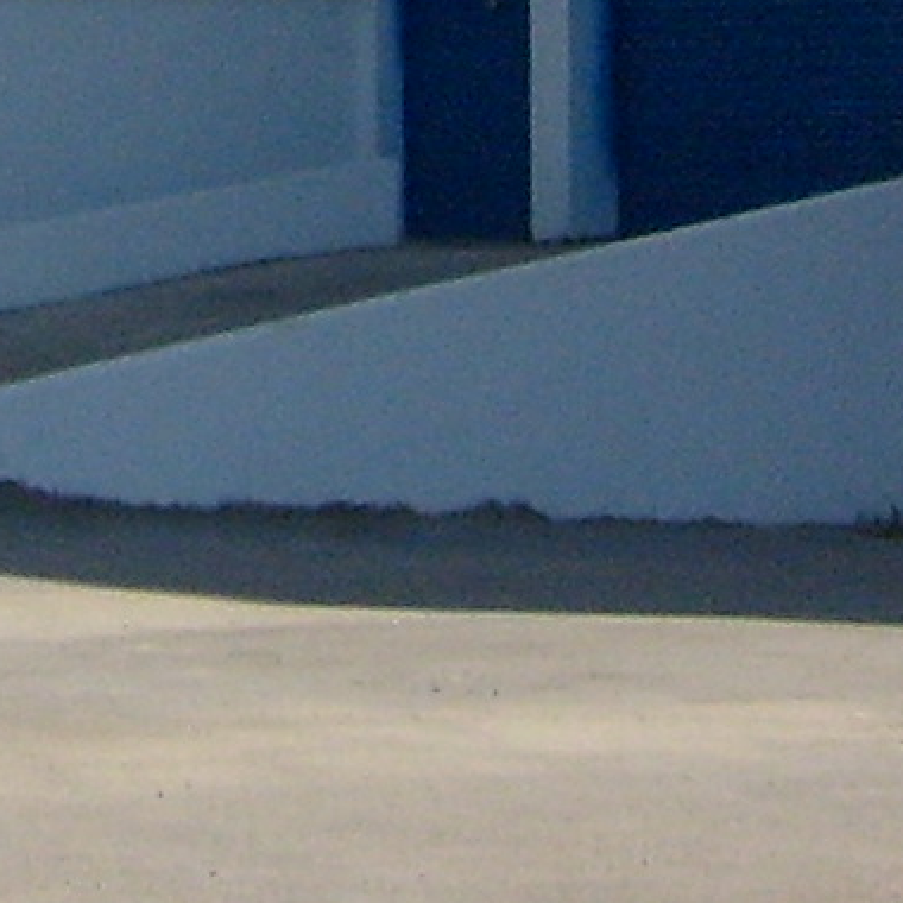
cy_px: -815
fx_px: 6759
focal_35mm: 229
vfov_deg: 7.4
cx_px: -278
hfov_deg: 7.6
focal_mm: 5.8
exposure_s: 1/500
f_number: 7.1
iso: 80
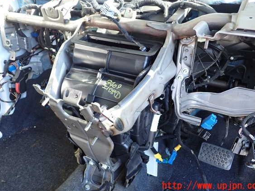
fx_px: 236
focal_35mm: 32
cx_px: 129
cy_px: 90
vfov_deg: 44.1
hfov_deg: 56.8
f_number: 2.3
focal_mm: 5.4
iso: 250
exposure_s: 1/125
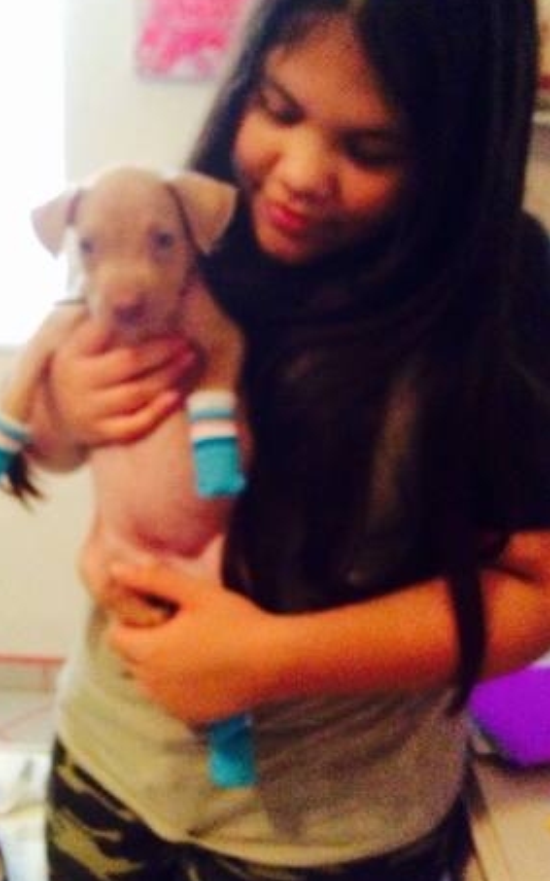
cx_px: 205
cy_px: 440
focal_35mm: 37
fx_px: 888
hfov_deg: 34.2
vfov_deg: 52.8
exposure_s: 1/15
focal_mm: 3.3
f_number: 2.4
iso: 500
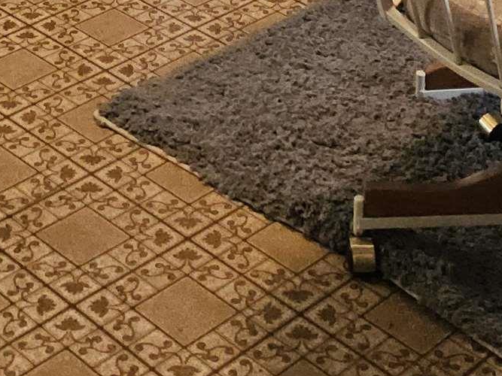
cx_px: 124
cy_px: -387
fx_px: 1537
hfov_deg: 18.4
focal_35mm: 106
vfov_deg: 12.3
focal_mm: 6.3
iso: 1000
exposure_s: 1/120
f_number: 1.7
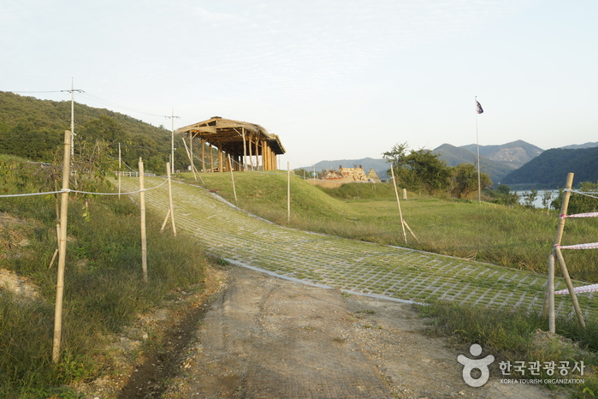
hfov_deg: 54.4
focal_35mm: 35
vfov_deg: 37.9
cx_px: 299
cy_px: 200
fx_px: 581
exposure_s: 1/100
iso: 100
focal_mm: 35
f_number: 3.2
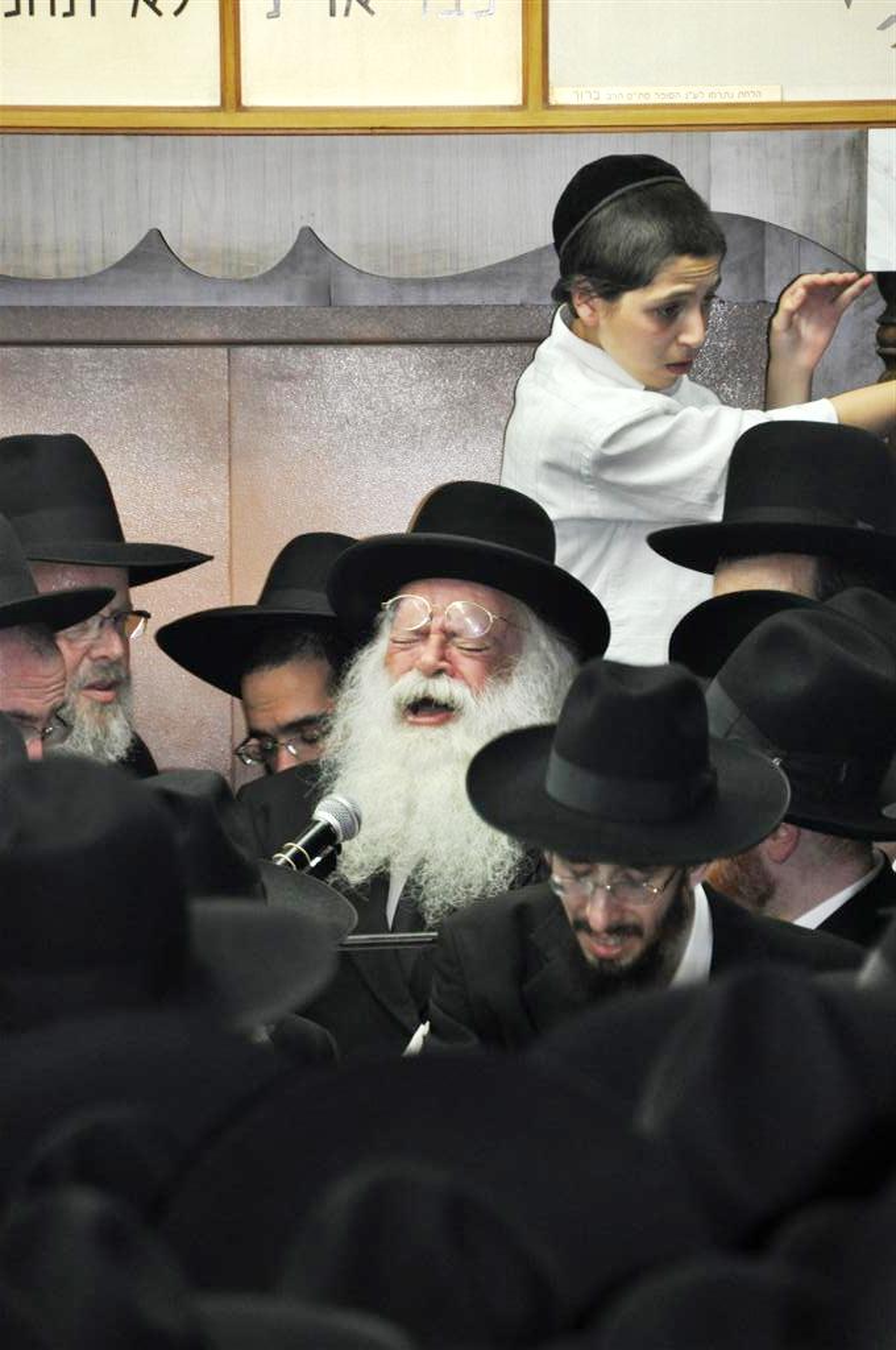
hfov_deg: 4.6
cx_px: 448
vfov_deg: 6.9
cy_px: 675
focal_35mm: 300
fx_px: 11230
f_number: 5.6
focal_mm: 200
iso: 800
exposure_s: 1/60
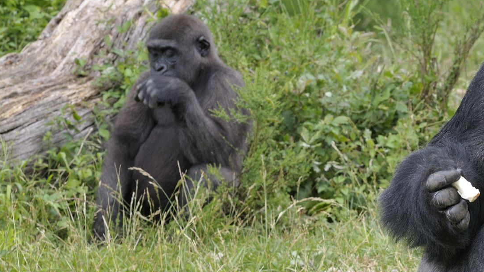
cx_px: 407
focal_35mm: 413
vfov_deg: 2.9
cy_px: 150
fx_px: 5300
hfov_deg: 5.2
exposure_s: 1/80
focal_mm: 140
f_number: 6.3
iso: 320
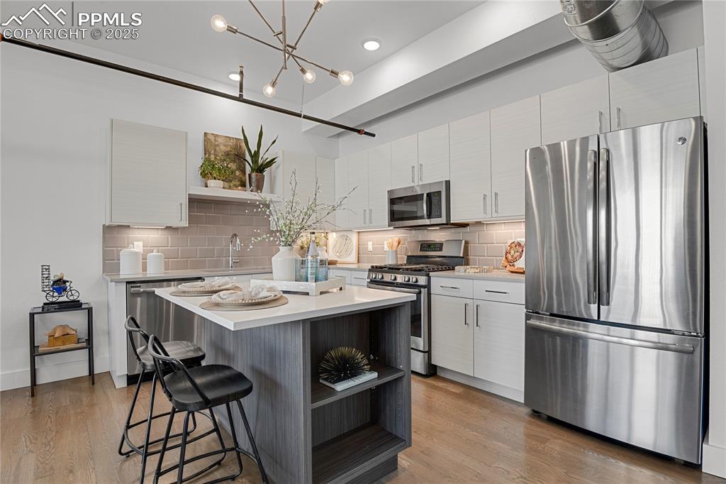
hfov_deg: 93.3
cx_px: 363
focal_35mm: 17
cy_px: 242
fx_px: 343
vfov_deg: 70.4
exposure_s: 1.6
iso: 250
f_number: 8
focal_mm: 17
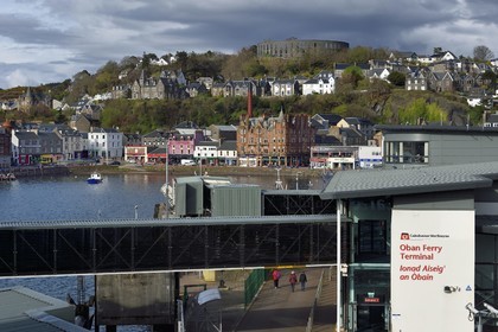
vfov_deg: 19.5
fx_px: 968
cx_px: 249
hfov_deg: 28.8
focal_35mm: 70
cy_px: 166
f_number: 13
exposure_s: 1/250
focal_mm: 70
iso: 200
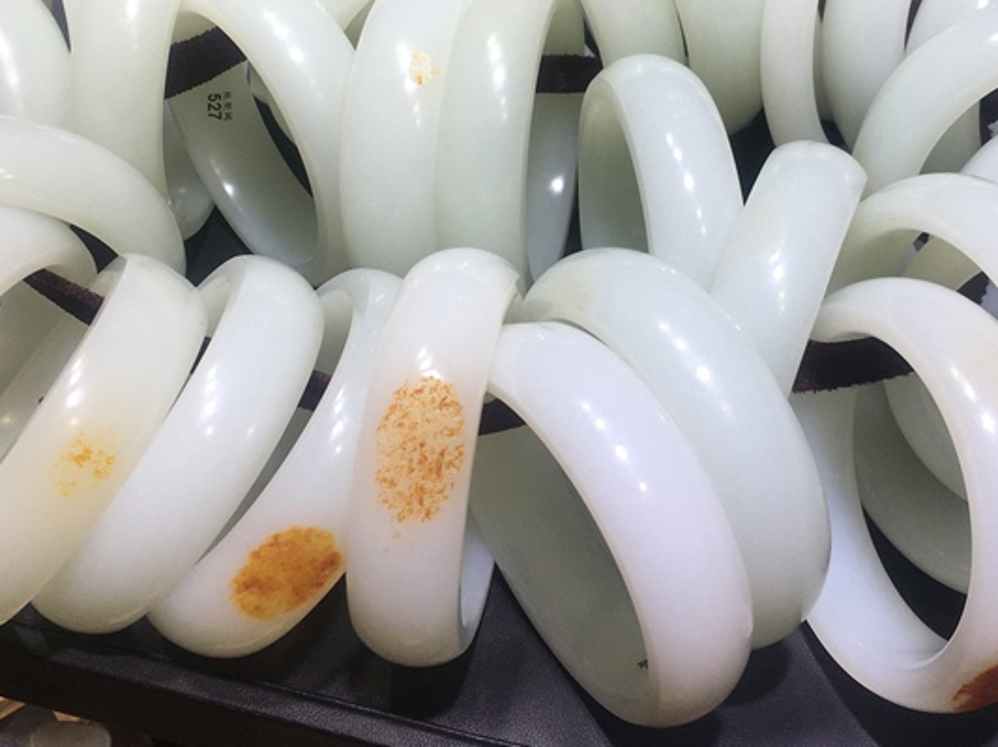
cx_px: 554
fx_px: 1412
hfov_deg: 38.9
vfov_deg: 29.4
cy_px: 233
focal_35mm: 49
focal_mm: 4.15
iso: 25
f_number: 2.2
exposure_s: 1/231
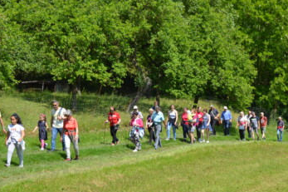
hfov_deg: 23.7
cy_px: 153
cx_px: 269
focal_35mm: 83
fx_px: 664
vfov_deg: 16.3
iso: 100
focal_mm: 24
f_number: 8
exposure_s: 1/250
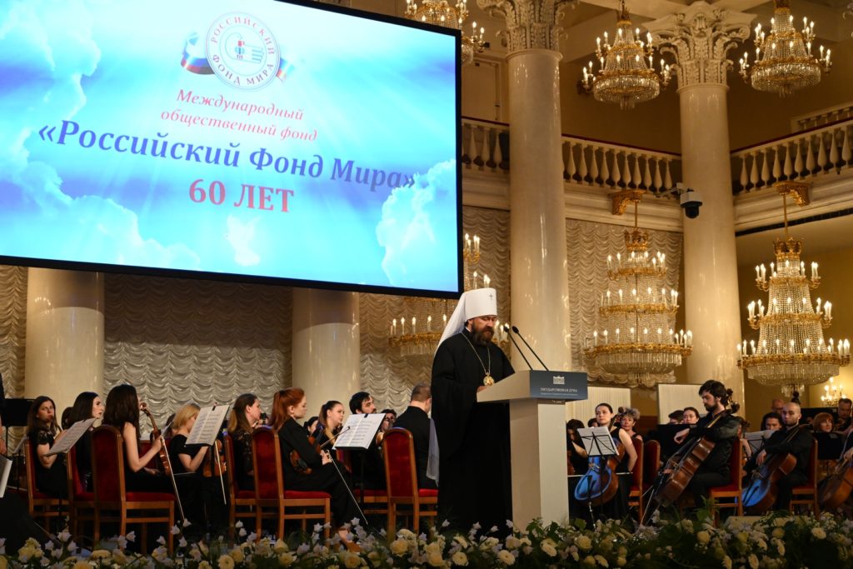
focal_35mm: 54
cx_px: 426
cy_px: 284
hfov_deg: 36.9
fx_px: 1280
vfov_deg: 25.1
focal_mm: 54
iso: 3200
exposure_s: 1/200
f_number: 7.1
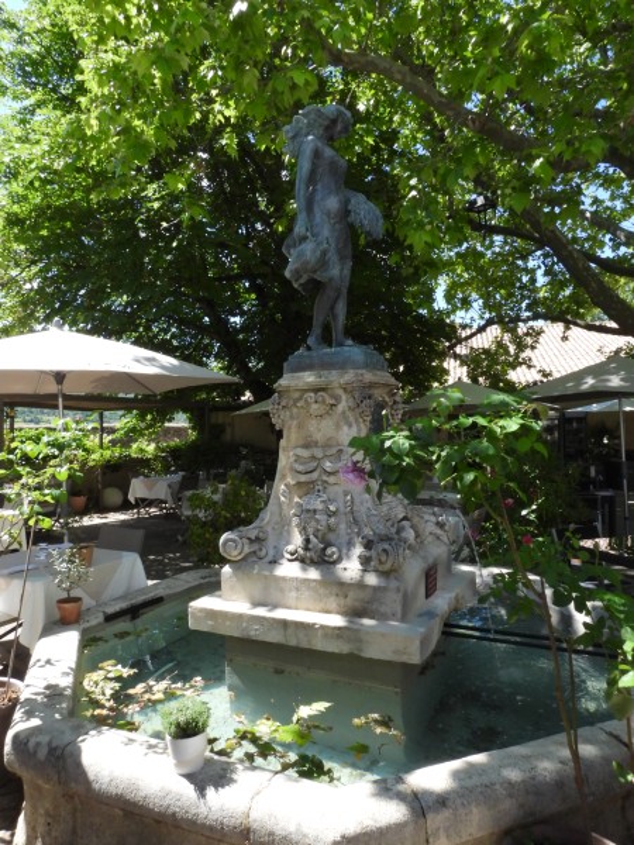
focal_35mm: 24
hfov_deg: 56.8
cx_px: 317
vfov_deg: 71.6
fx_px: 586
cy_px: 422
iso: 400
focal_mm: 4.3
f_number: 8
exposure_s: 1/250
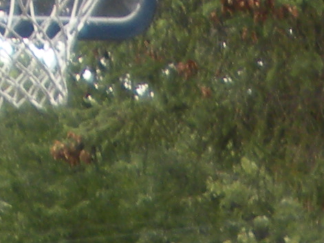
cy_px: 911
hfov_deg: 6.8
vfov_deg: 4.9
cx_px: 677
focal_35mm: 279
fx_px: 2611
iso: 64
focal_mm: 6.3
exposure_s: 1/30
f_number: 3.5
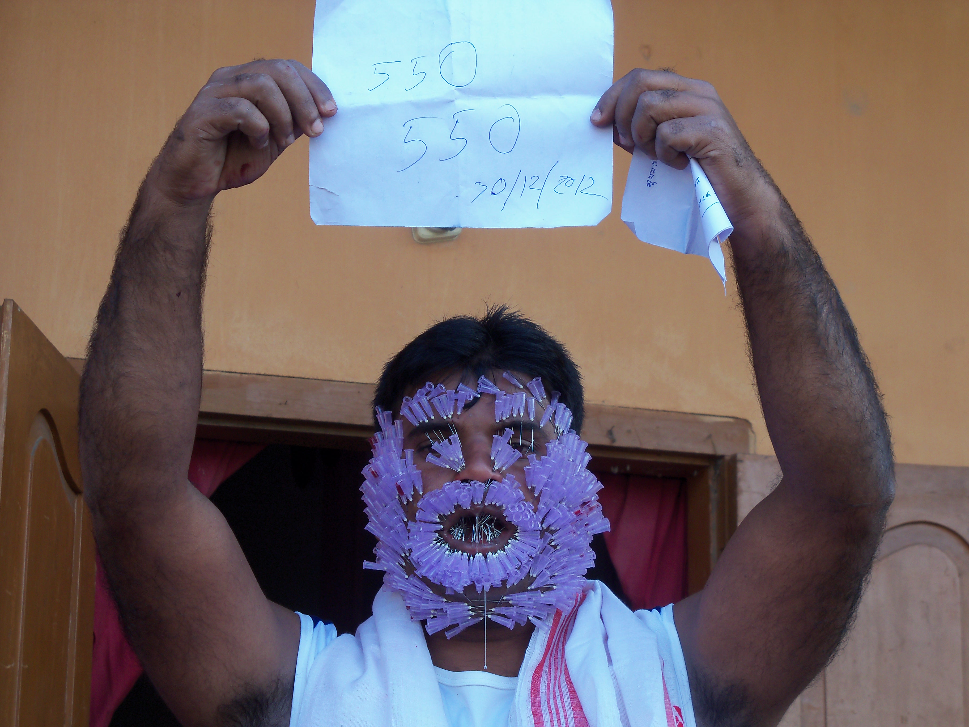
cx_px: 484
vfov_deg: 16.1
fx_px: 2575
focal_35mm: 92
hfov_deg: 21.3
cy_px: 364
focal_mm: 16.3
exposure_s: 1/50
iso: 80
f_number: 4.2
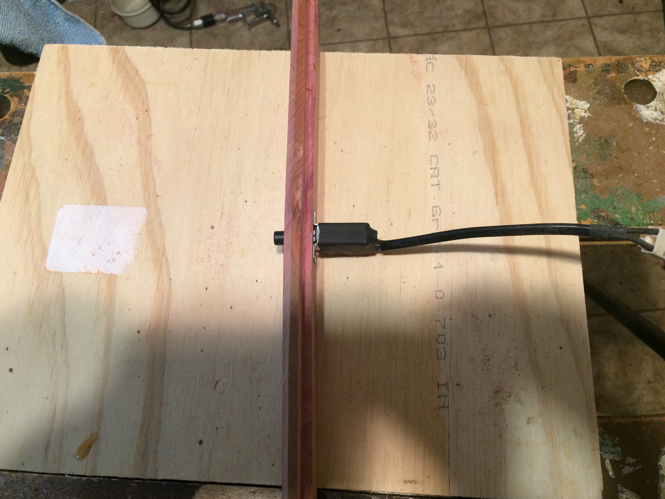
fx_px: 576
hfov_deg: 60.0
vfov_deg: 46.8
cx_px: 330
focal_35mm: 30
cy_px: 250
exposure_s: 1/30
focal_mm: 4.15
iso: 125
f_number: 2.2
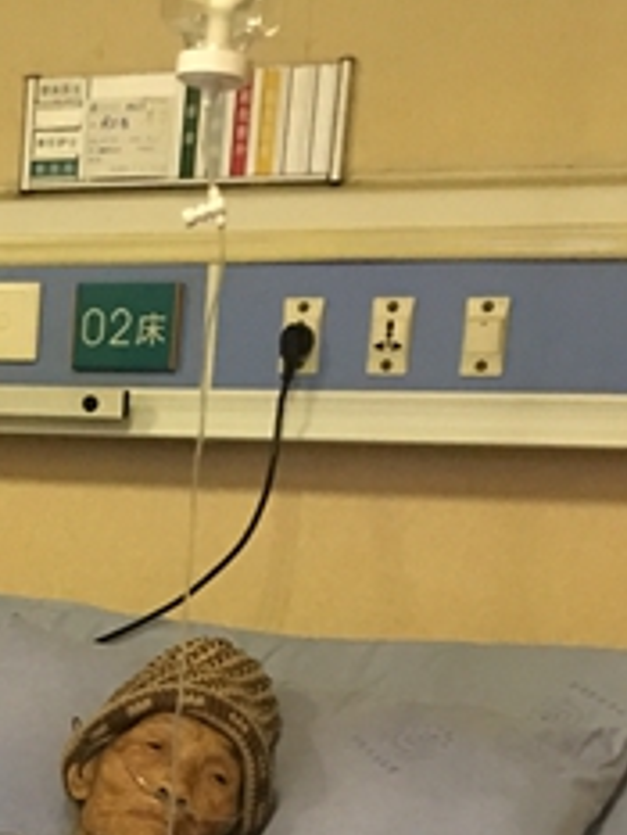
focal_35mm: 83
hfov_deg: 16.7
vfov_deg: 21.5
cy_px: 1055
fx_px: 2003
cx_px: -211
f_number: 2.2
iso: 125
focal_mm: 4.15
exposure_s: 1/8
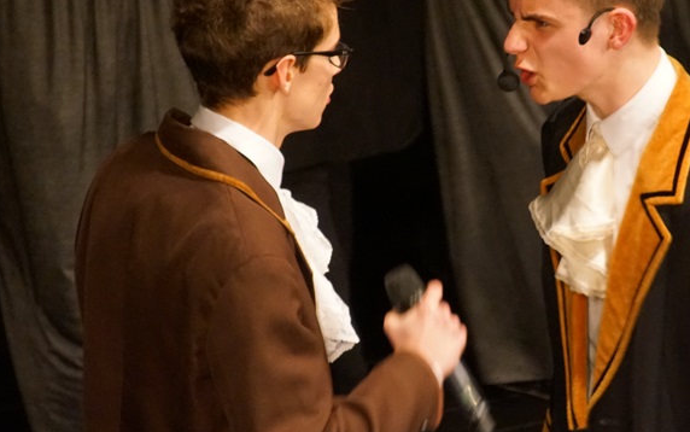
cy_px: 227
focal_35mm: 374
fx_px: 7036
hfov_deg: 5.6
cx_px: 502
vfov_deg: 3.5
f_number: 5.6
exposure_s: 1/80
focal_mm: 140
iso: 3200
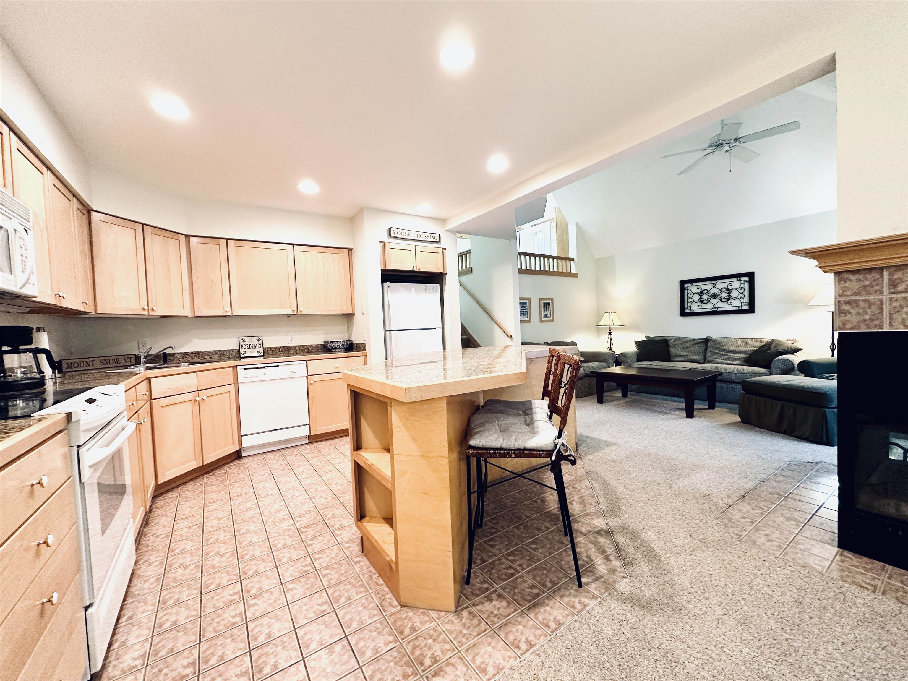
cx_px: 454
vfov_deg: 85.7
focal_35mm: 14
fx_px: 367
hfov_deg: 102.1
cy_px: 340
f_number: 2.2
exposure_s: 1/60
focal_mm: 2.22
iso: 200
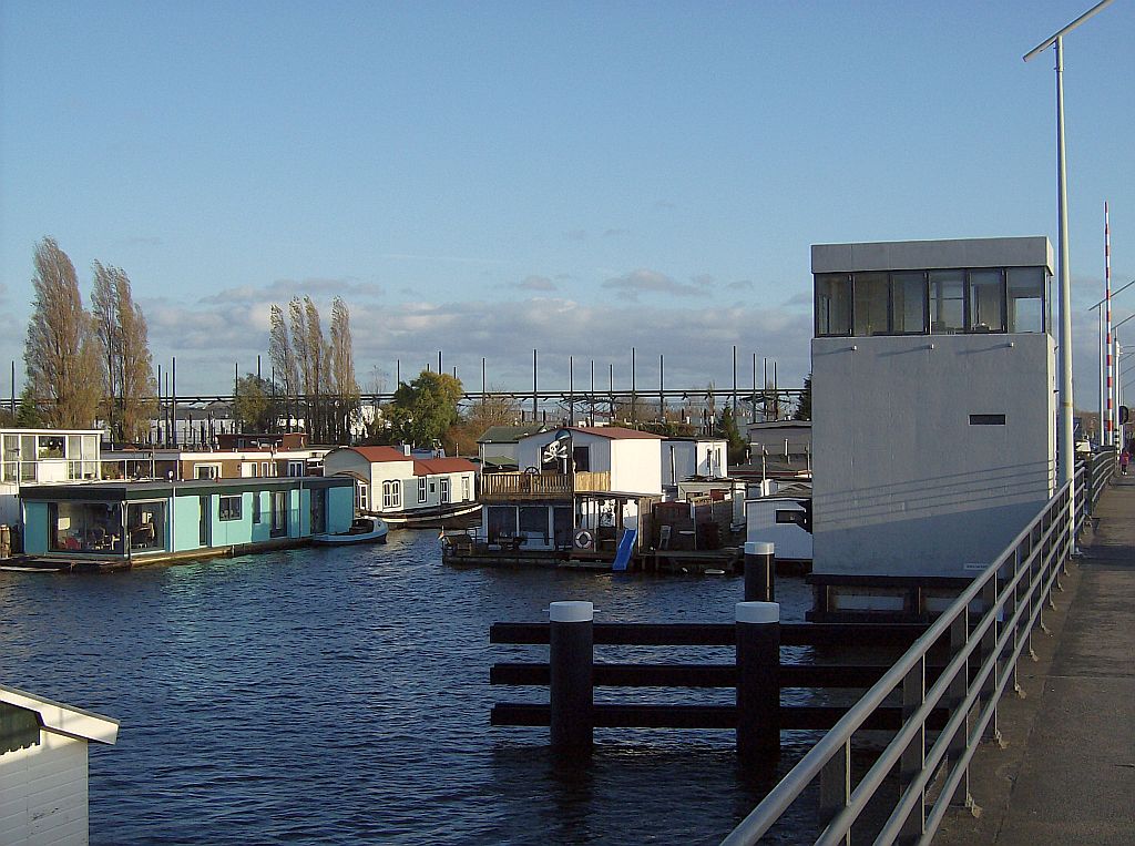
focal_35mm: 46
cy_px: 423
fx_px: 1505
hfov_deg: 41.3
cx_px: 568
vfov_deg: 31.4
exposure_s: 1/411
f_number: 5.1
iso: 100
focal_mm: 7.7
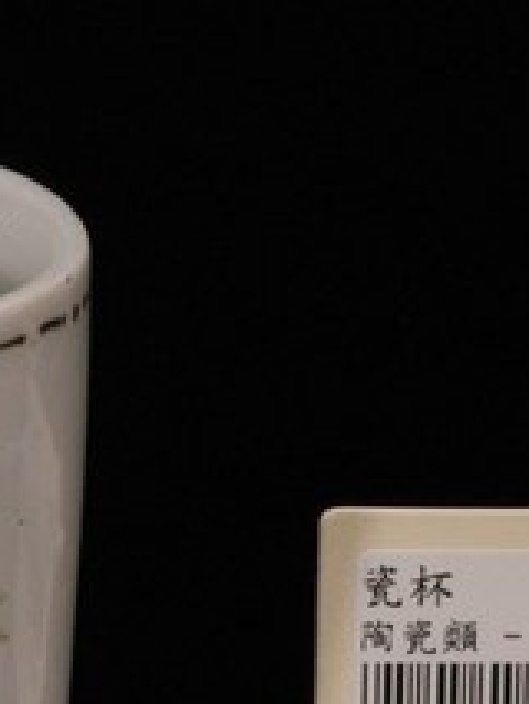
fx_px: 5292
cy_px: 544
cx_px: -321
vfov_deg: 7.6
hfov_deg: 5.7
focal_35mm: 260
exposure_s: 1/125
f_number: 36
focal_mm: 60
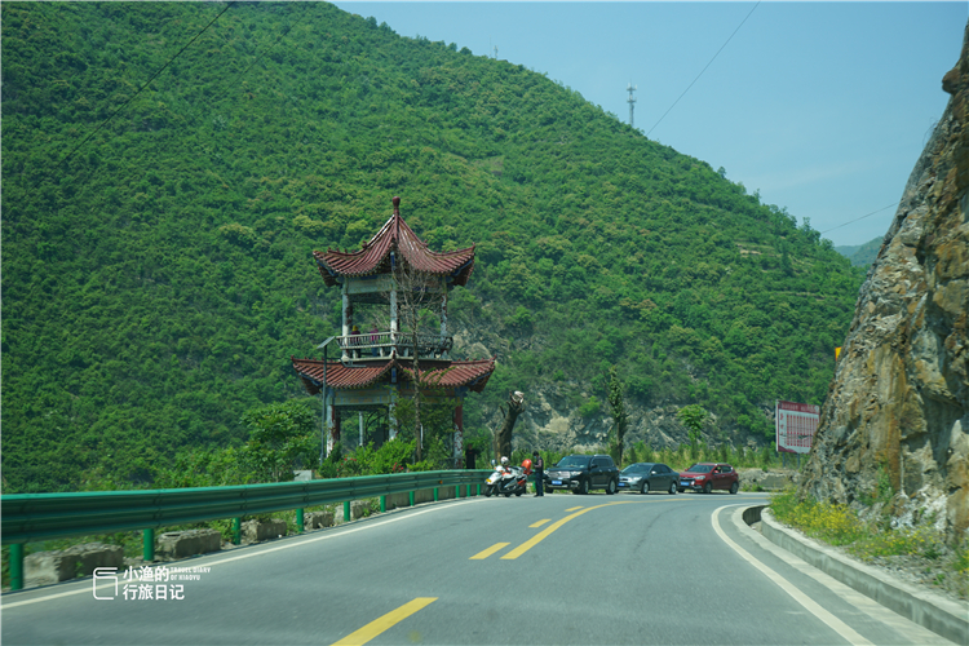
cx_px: 484
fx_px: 1346
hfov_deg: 39.6
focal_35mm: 50
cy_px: 323
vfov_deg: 27.0
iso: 100
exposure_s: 1/100
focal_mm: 50
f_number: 11
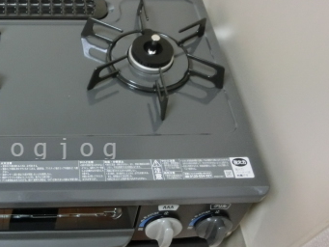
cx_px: 55
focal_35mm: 45
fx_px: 428
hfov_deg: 40.0
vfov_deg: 32.1
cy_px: 148
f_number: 3
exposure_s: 1/30
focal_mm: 4.24
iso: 800
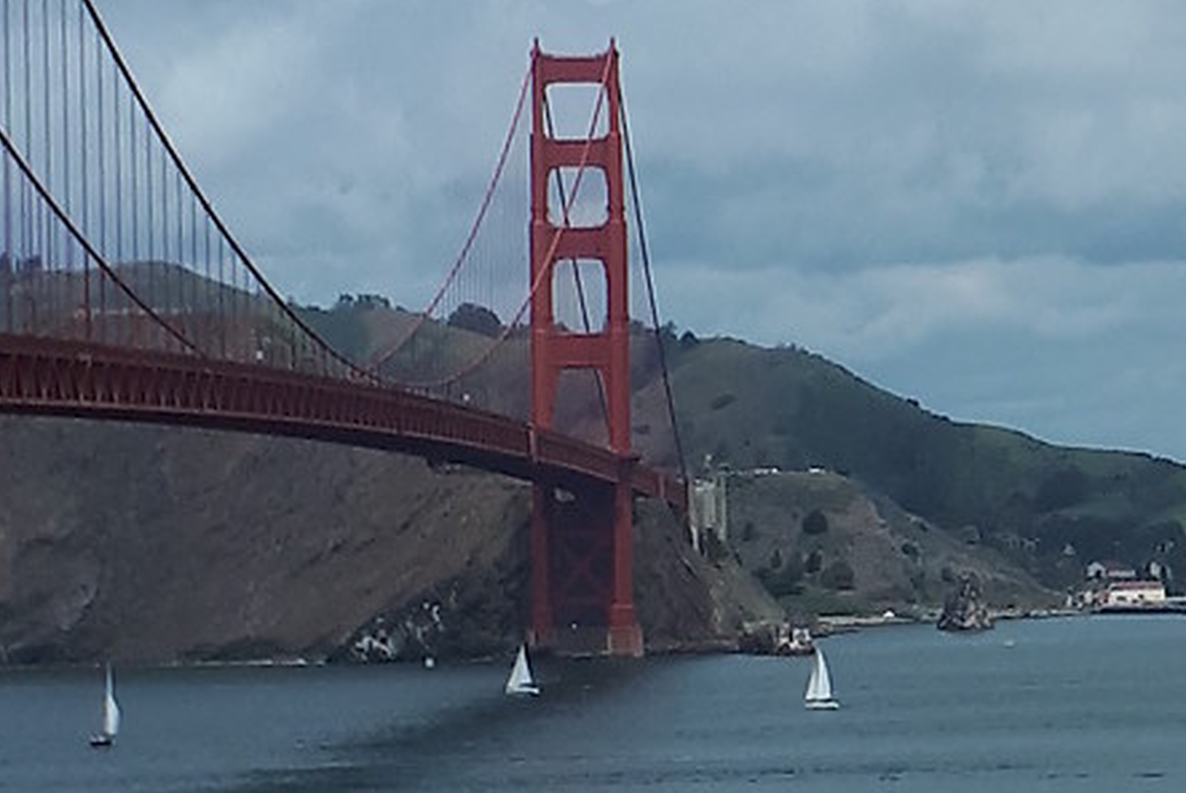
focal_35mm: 152
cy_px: 324
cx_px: 1435
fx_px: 5011
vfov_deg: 9.0
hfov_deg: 13.1
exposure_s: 1/2674
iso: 40
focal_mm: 3.6
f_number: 1.9
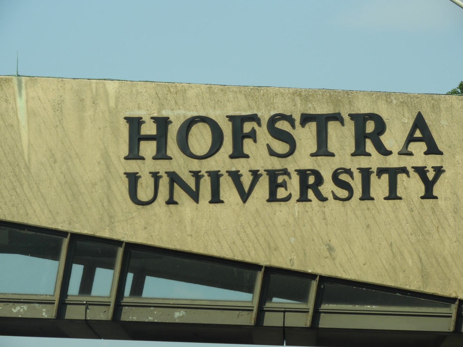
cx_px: 232
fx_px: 3611
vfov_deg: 5.5
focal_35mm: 270
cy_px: 174
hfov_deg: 7.3
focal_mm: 48.4
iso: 100
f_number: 5.5
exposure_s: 1/400
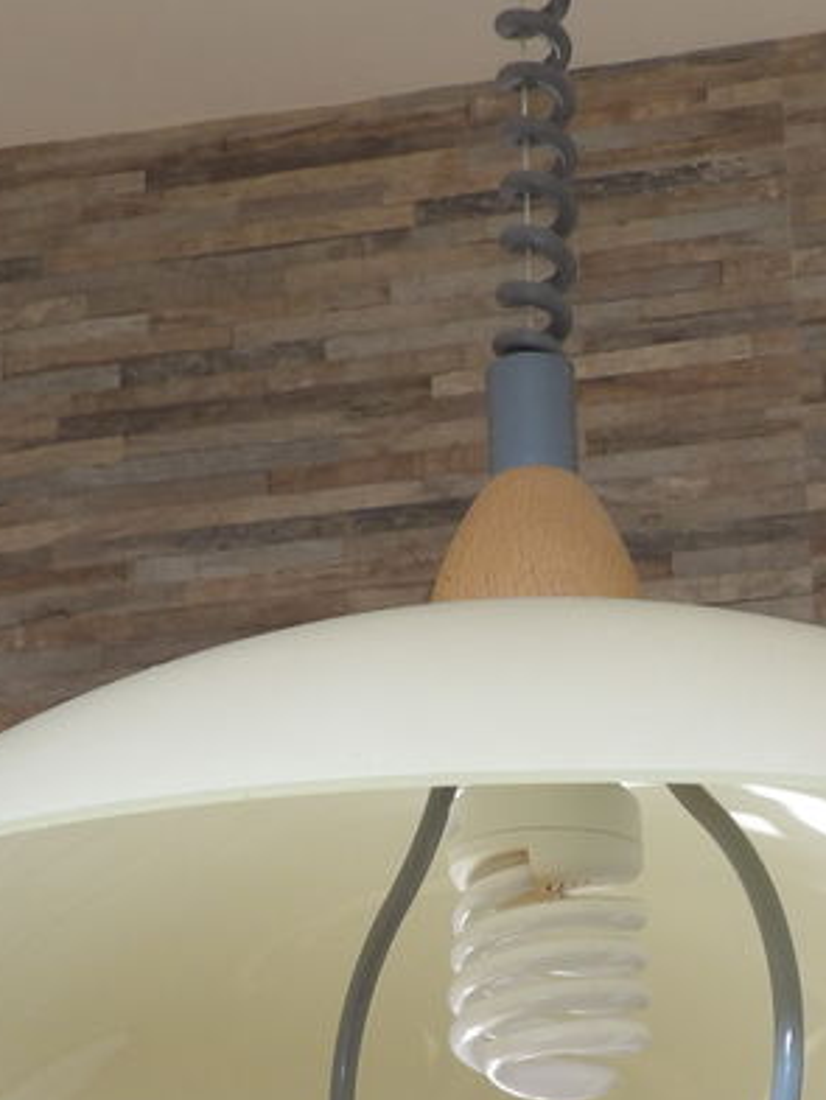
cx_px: 538
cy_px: 787
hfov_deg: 17.5
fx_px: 2671
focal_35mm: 84
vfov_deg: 23.1
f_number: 3.6
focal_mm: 5.9
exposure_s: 1/34
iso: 137
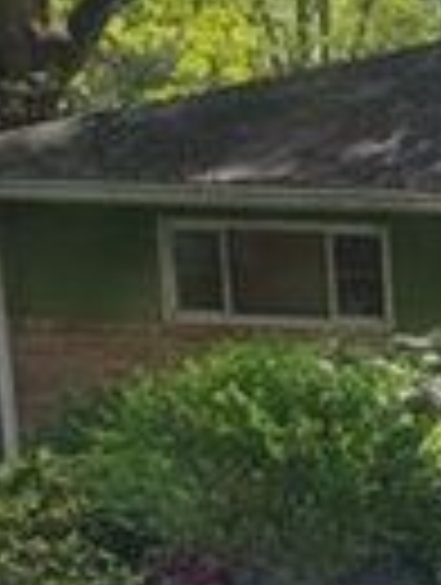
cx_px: 1084
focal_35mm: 133
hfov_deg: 9.8
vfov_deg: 13.8
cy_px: 920
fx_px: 2252
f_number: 1.8
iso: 40
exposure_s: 1/1538
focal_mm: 5.4
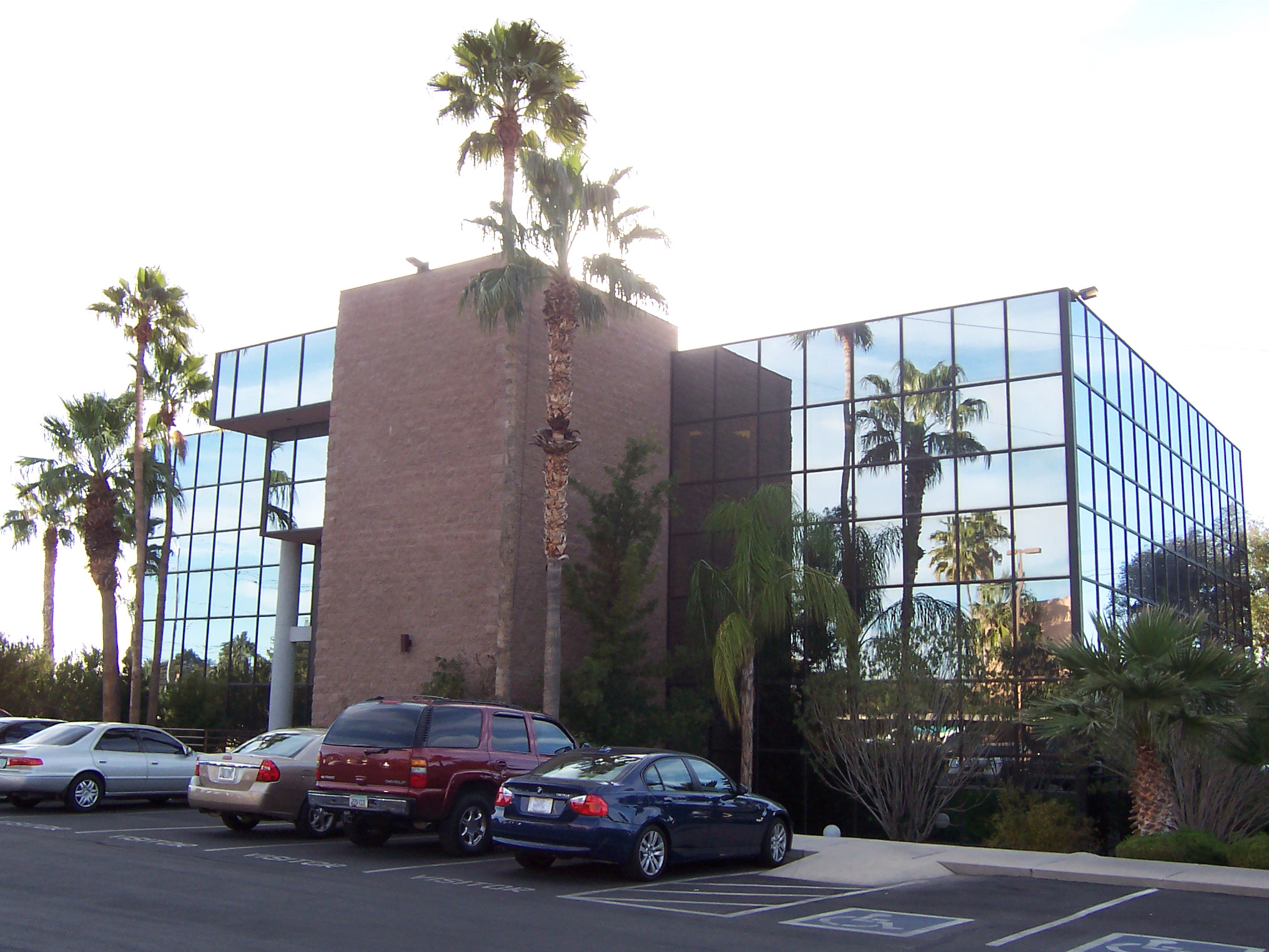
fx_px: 1320
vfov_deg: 39.7
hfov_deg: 51.4
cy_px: 476
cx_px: 634
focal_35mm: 36
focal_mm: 5.6
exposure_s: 1/250
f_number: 3.4
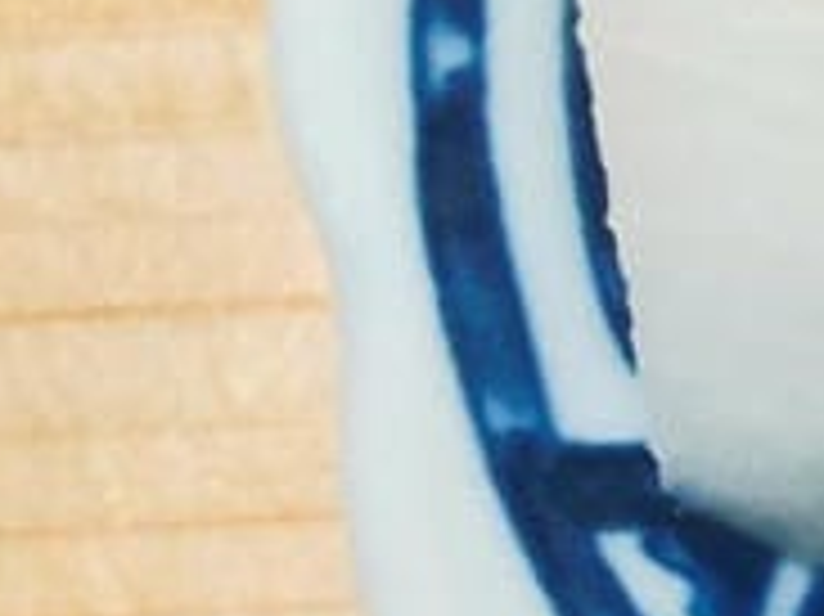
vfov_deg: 7.4
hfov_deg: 8.6
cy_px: -297
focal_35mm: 197
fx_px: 4686
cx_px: 2337
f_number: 1.8
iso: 80
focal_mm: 2.03
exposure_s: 1/120
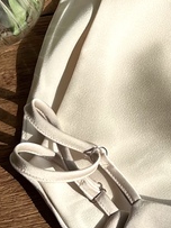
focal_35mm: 128
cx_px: 268
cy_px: 38
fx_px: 844
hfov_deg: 11.1
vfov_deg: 15.3
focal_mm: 5.1
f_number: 1.6
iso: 50
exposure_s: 1/1672
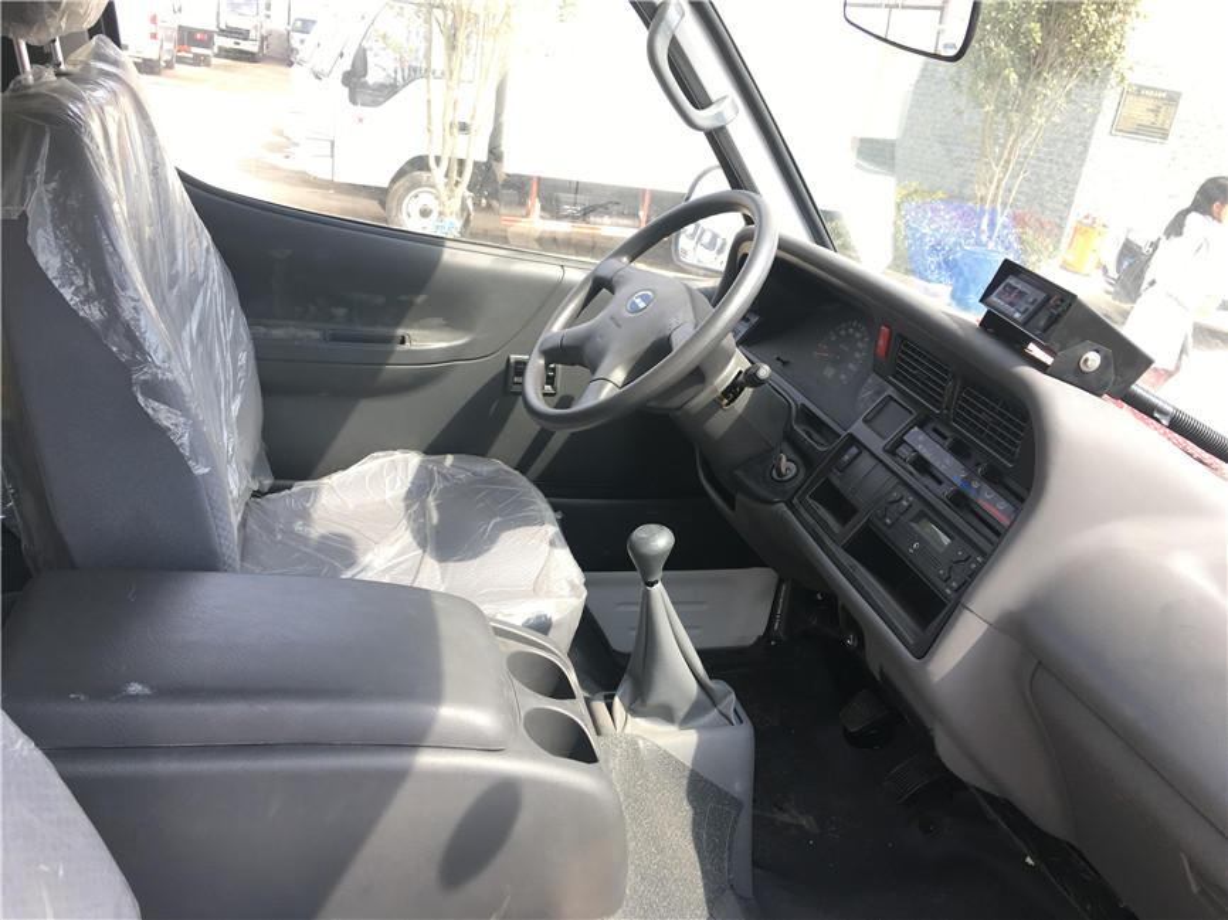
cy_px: 460
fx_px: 1028
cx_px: 614
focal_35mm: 29
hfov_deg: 61.7
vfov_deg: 48.2
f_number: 2.2
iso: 25
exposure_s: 1/142
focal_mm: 4.15
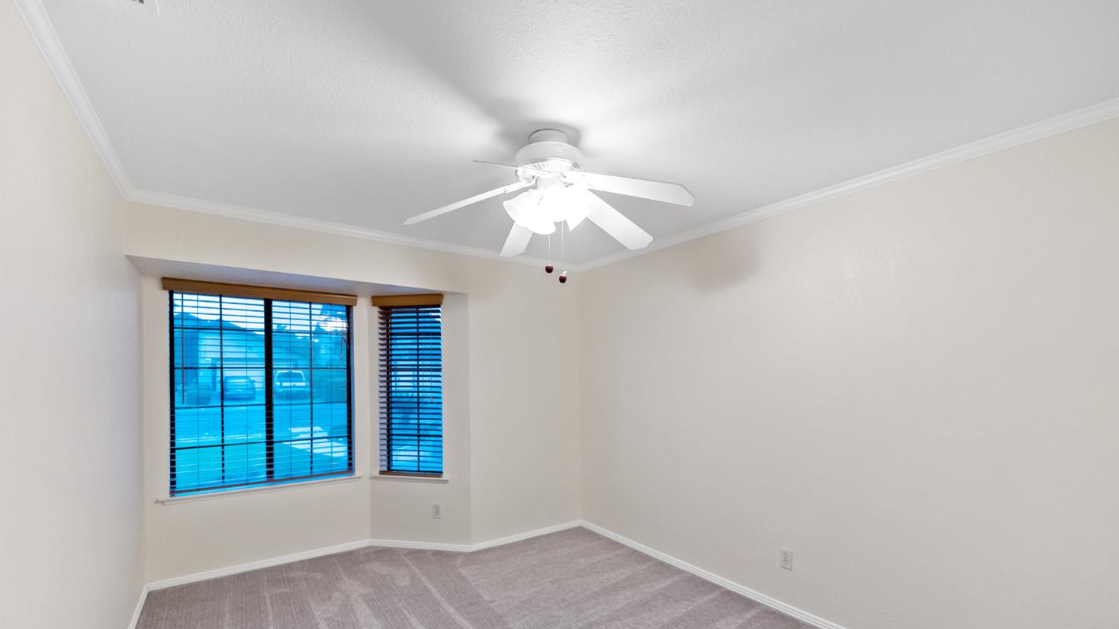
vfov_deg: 70.1
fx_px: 445
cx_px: 559
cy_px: 361
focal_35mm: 15
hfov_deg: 103.0
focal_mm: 14
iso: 1600
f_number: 2.8
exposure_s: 1/160
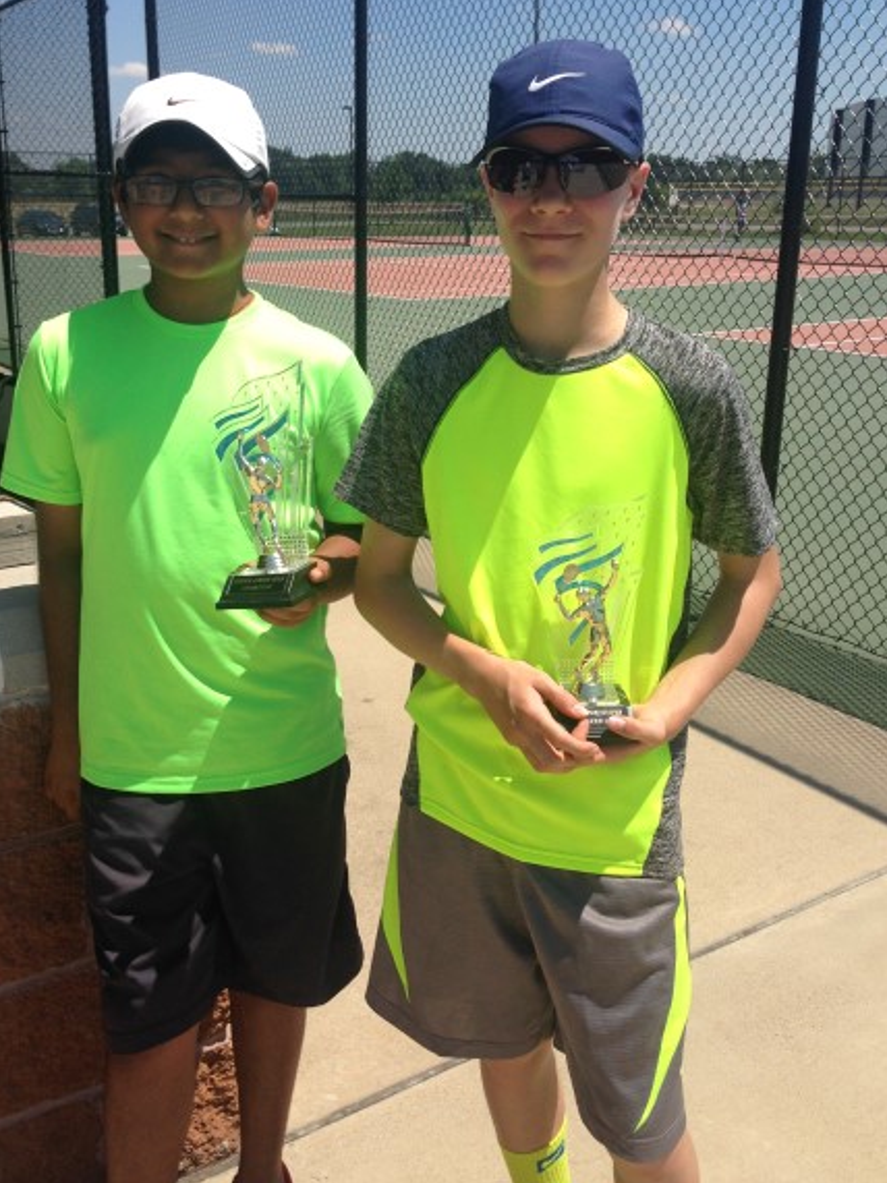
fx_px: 1265
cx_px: 394
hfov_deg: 38.6
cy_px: 522
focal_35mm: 37
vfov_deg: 50.0
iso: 50
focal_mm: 4.12
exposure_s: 1/2088
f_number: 2.4
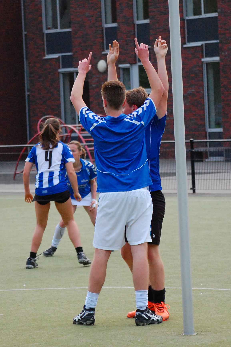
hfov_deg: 11.1
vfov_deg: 16.7
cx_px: 116
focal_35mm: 123
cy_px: 174
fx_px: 1186
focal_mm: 82
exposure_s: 1/500
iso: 1600
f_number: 4.5
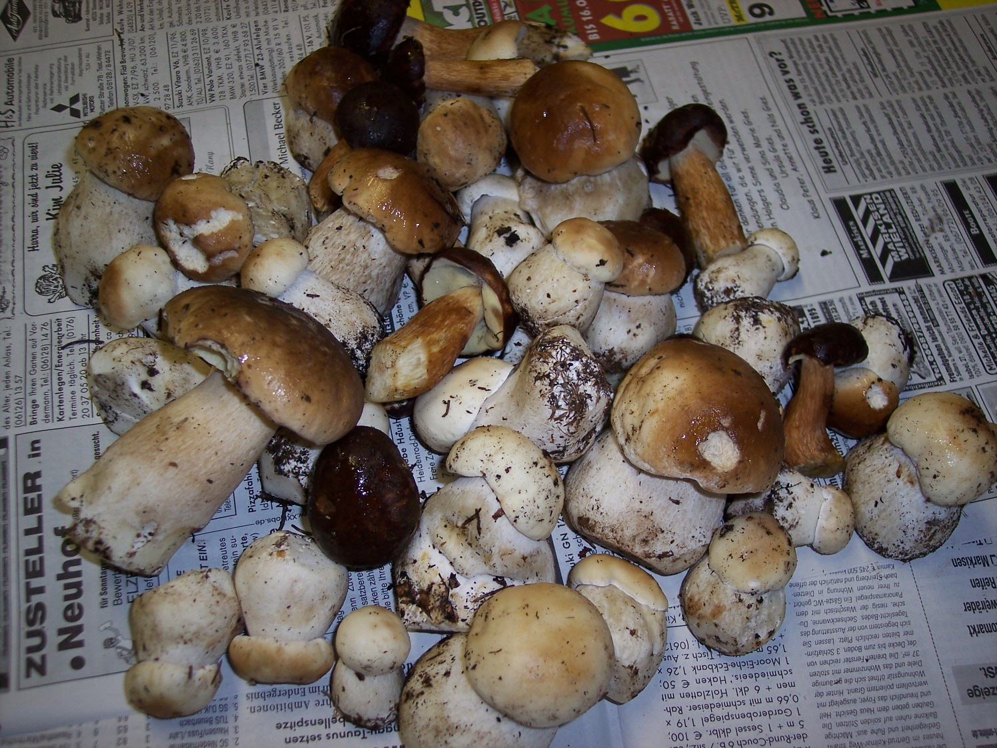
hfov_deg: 47.9
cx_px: 498
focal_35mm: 39
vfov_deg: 36.8
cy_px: 374
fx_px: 1123
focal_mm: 8
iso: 100
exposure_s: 1/60
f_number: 2.8
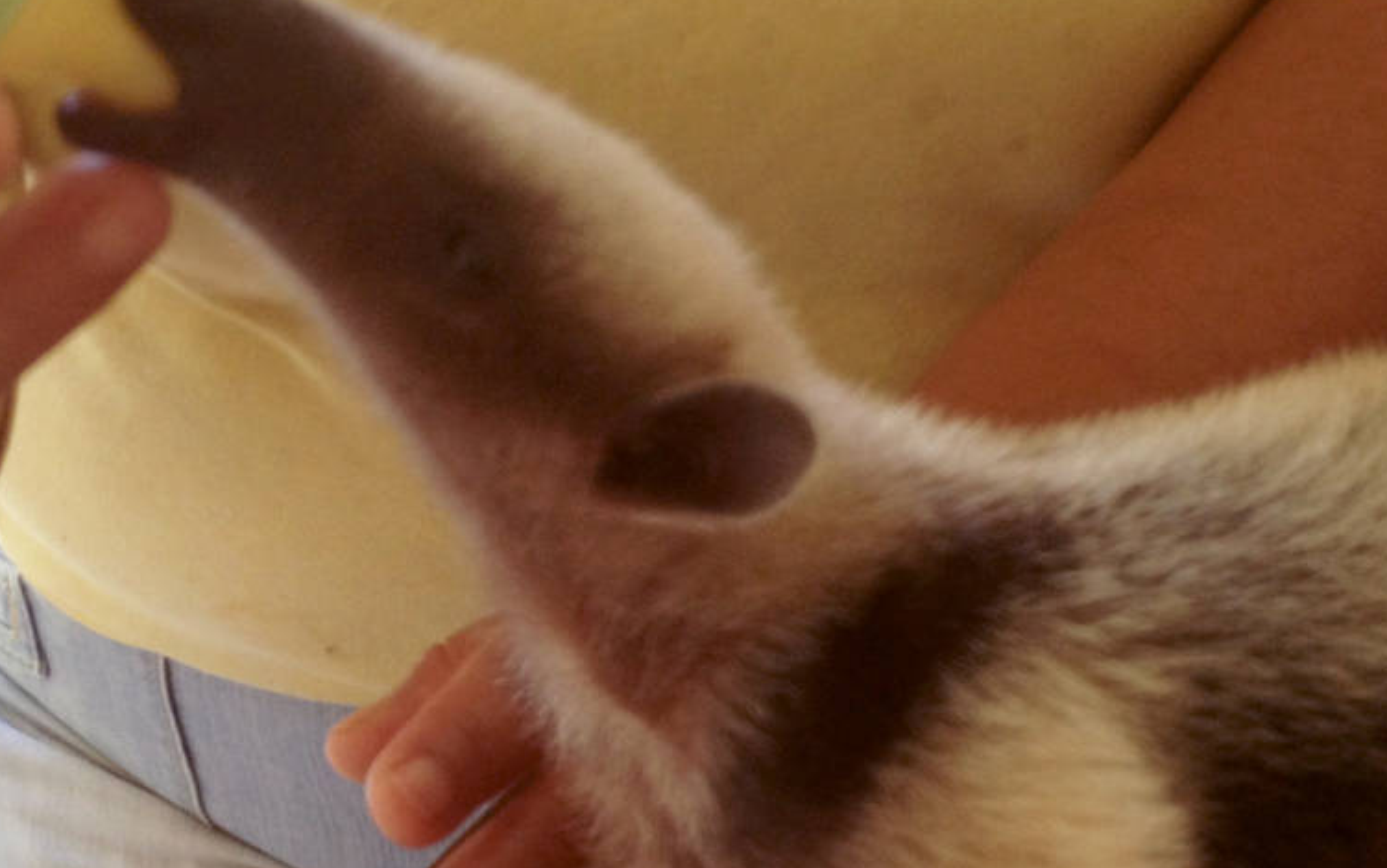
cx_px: 702
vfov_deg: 16.5
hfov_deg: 26.1
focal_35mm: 79
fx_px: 2987
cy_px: 609
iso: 50
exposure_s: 1/30
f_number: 2.4
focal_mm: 4.28
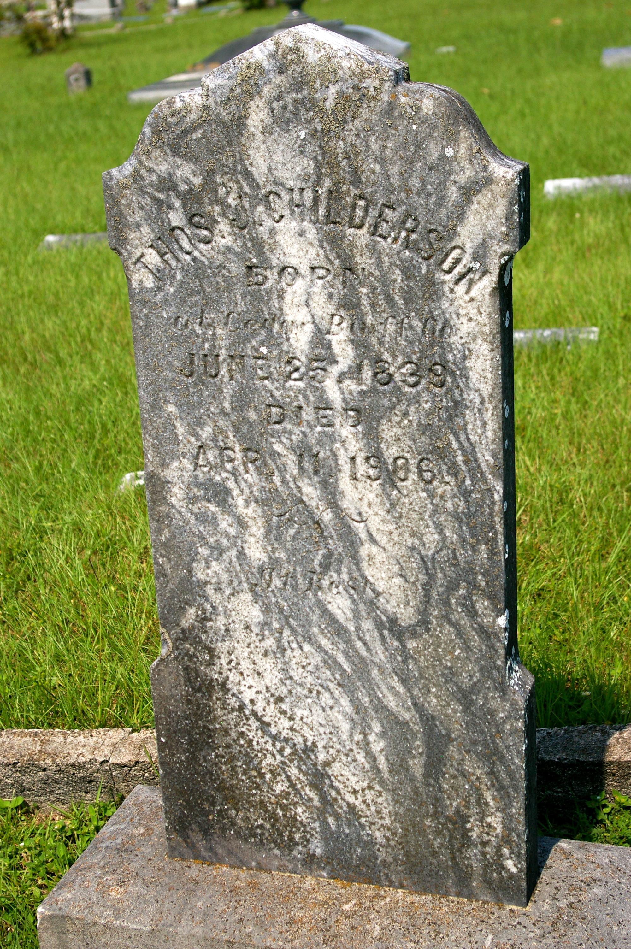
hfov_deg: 22.6
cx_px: 316
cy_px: 474
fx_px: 1580
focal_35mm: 60
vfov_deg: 33.4
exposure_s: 1/2000
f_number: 6.7
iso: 200
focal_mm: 40
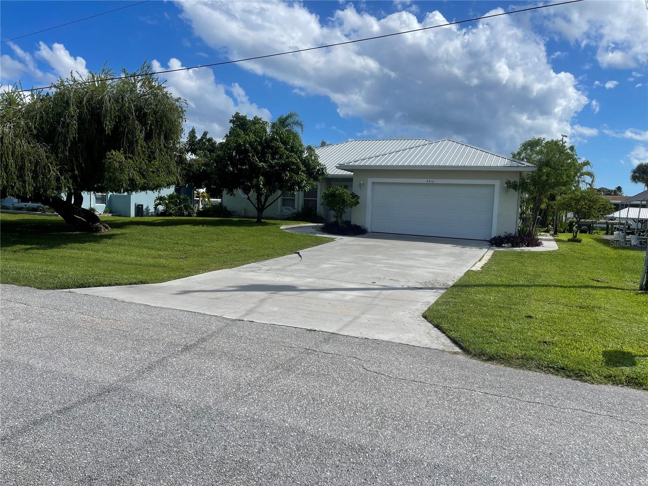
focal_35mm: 25
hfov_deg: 69.4
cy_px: 243
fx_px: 468
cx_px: 324
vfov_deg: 54.9
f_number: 1.6
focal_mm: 5.1
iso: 32
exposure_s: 1/4717
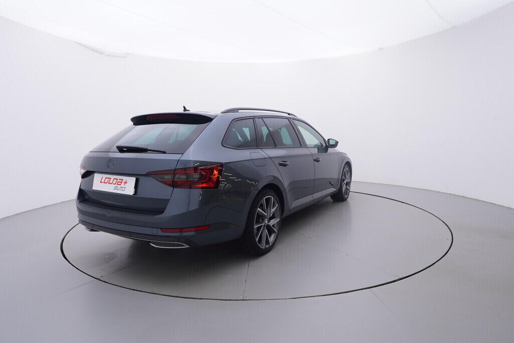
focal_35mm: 22
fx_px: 321
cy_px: 172
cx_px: 257
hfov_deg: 77.3
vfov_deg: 56.2
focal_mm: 15
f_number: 5
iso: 200
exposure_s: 1/80
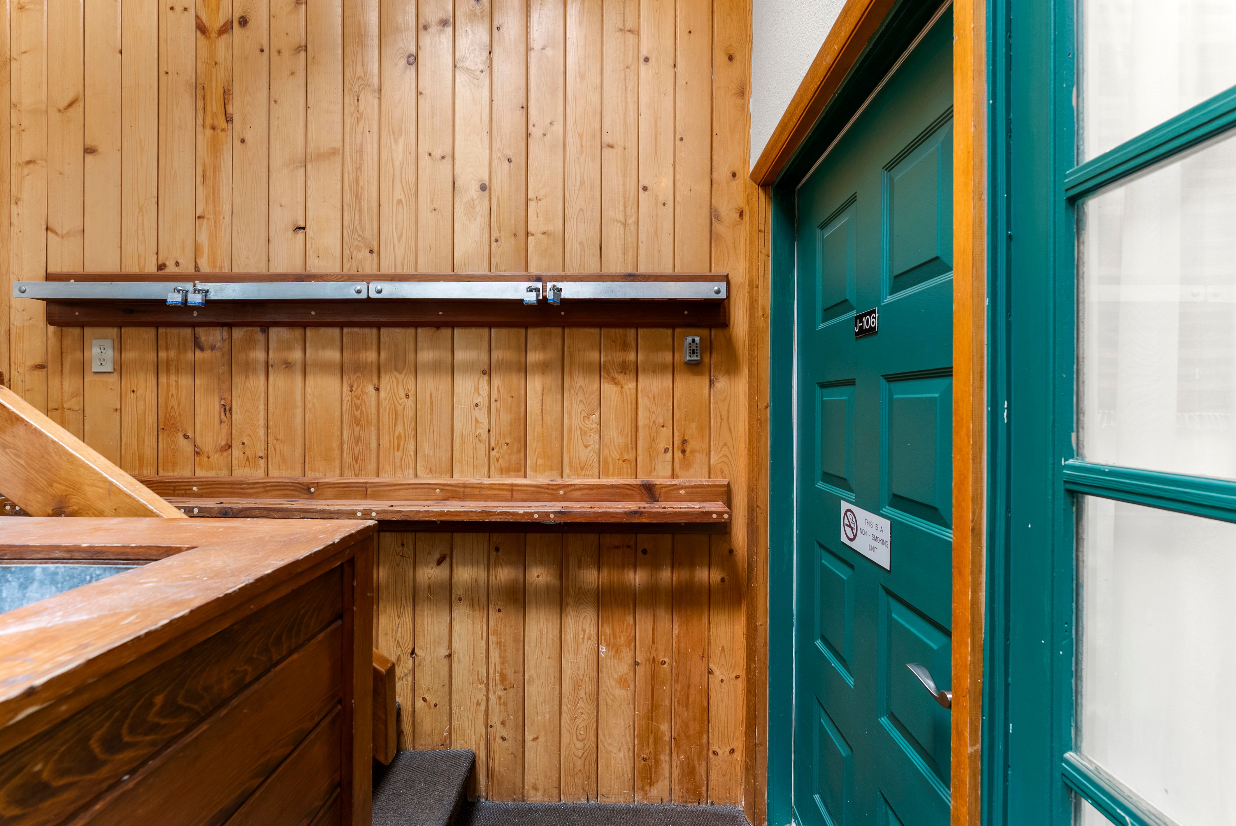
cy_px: 413
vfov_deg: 78.9
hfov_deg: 101.9
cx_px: 618
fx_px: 502
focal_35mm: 15
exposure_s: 1/4
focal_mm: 14.6
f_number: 7.1
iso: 200
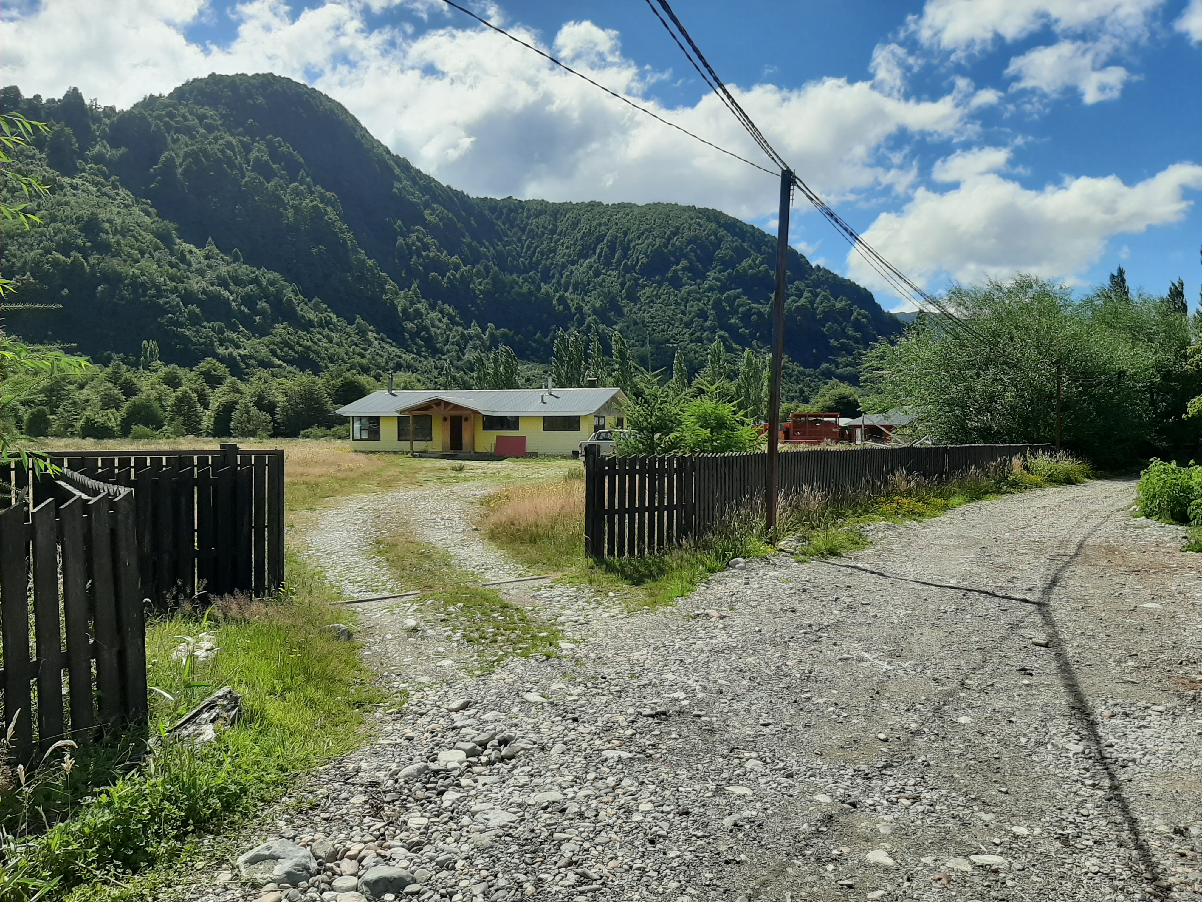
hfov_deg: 67.3
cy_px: 451
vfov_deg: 53.1
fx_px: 903
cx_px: 601
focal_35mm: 26
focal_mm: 3.93
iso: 40
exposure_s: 1/3759
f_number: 1.7
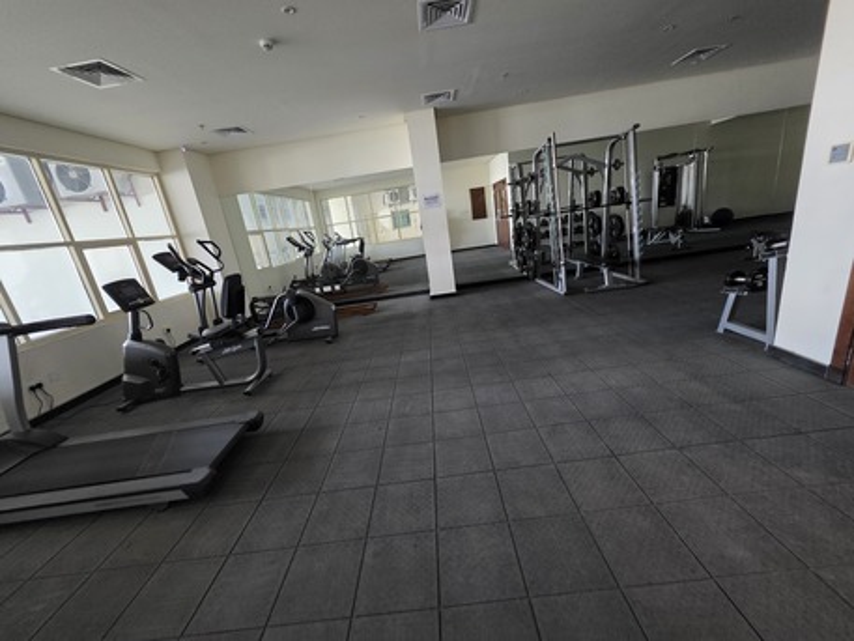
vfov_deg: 89.9
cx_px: 427
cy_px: 320
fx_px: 321
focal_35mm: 13
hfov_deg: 106.2
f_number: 1.9
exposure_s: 1/50
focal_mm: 2.2
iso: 1000
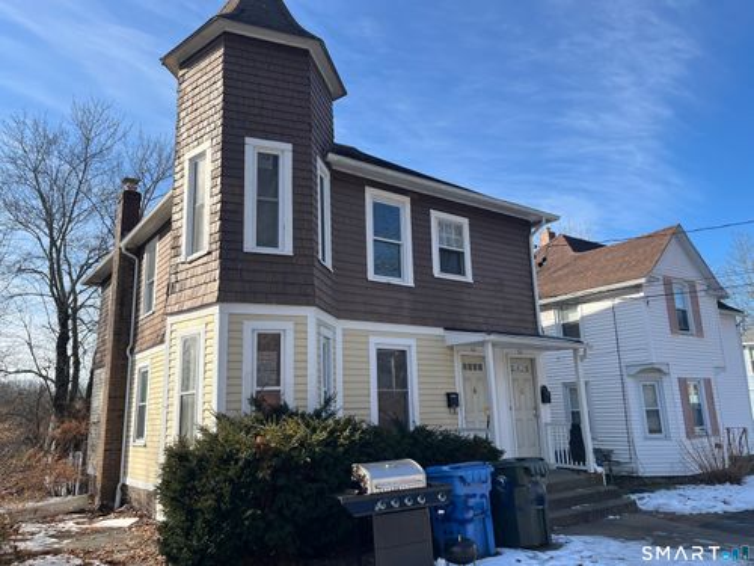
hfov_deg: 67.3
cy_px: 283
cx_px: 377
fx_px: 566
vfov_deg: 53.1
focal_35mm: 26
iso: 50
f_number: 1.6
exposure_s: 1/2268
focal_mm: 5.1
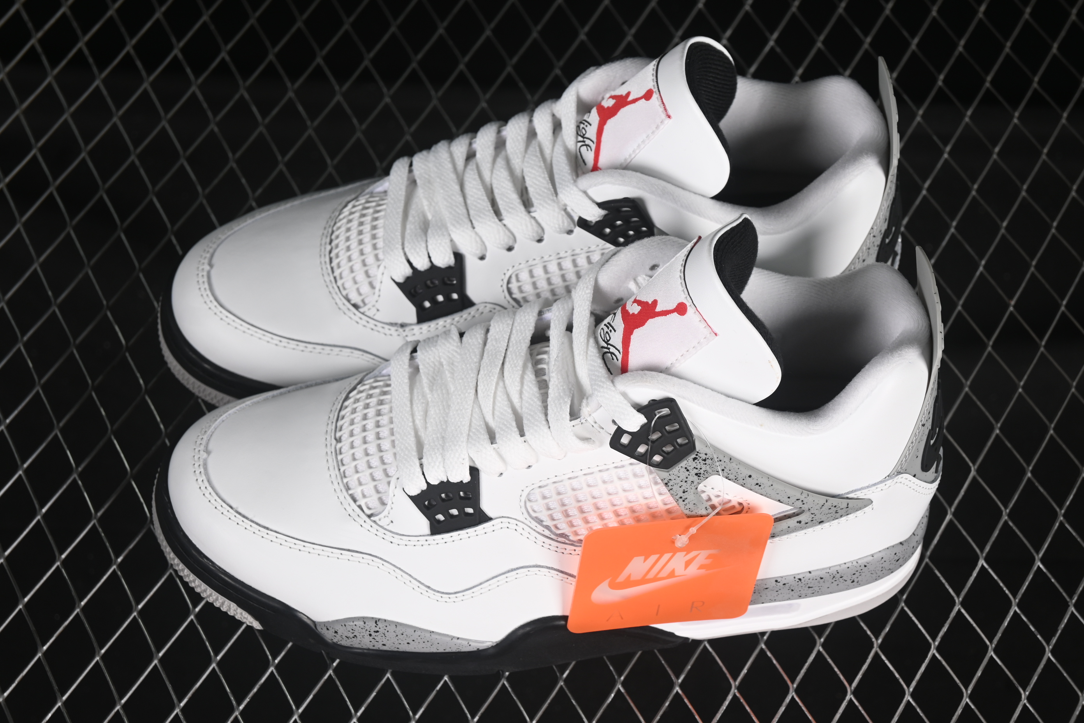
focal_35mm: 75
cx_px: 542
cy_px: 362
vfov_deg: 18.2
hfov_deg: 27.0
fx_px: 2258
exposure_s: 1/80
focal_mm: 50
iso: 160
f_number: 7.1
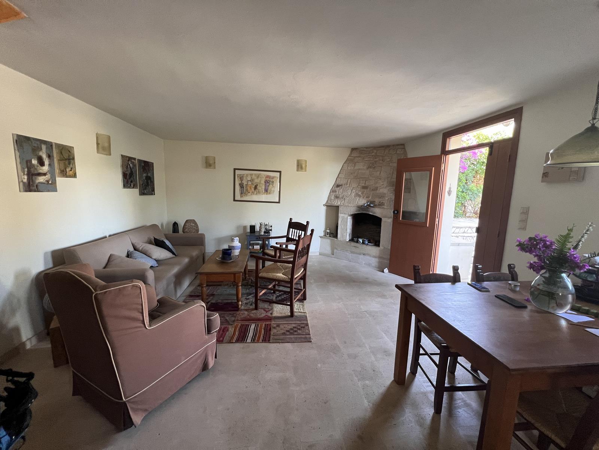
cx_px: 300
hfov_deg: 106.2
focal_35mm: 13
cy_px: 225
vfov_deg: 89.9
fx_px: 225
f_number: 1.8
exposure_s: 1/50
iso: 250
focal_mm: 1.57
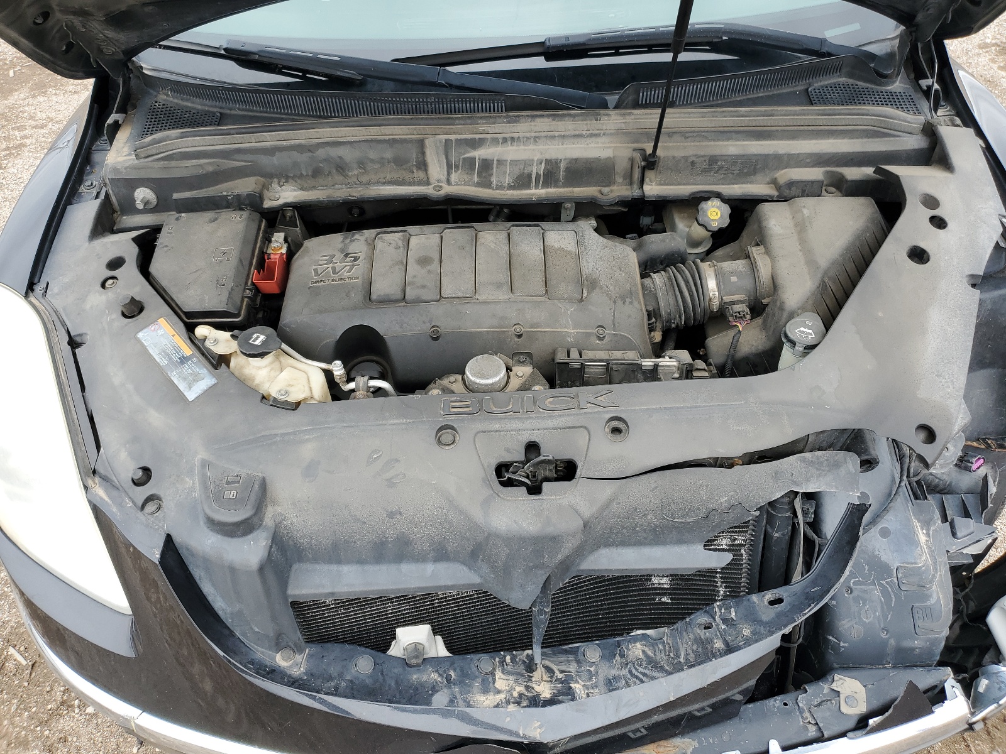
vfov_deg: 53.1
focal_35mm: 26
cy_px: 377
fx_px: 756
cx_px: 503
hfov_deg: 67.3
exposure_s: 1/417
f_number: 1.5
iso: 50
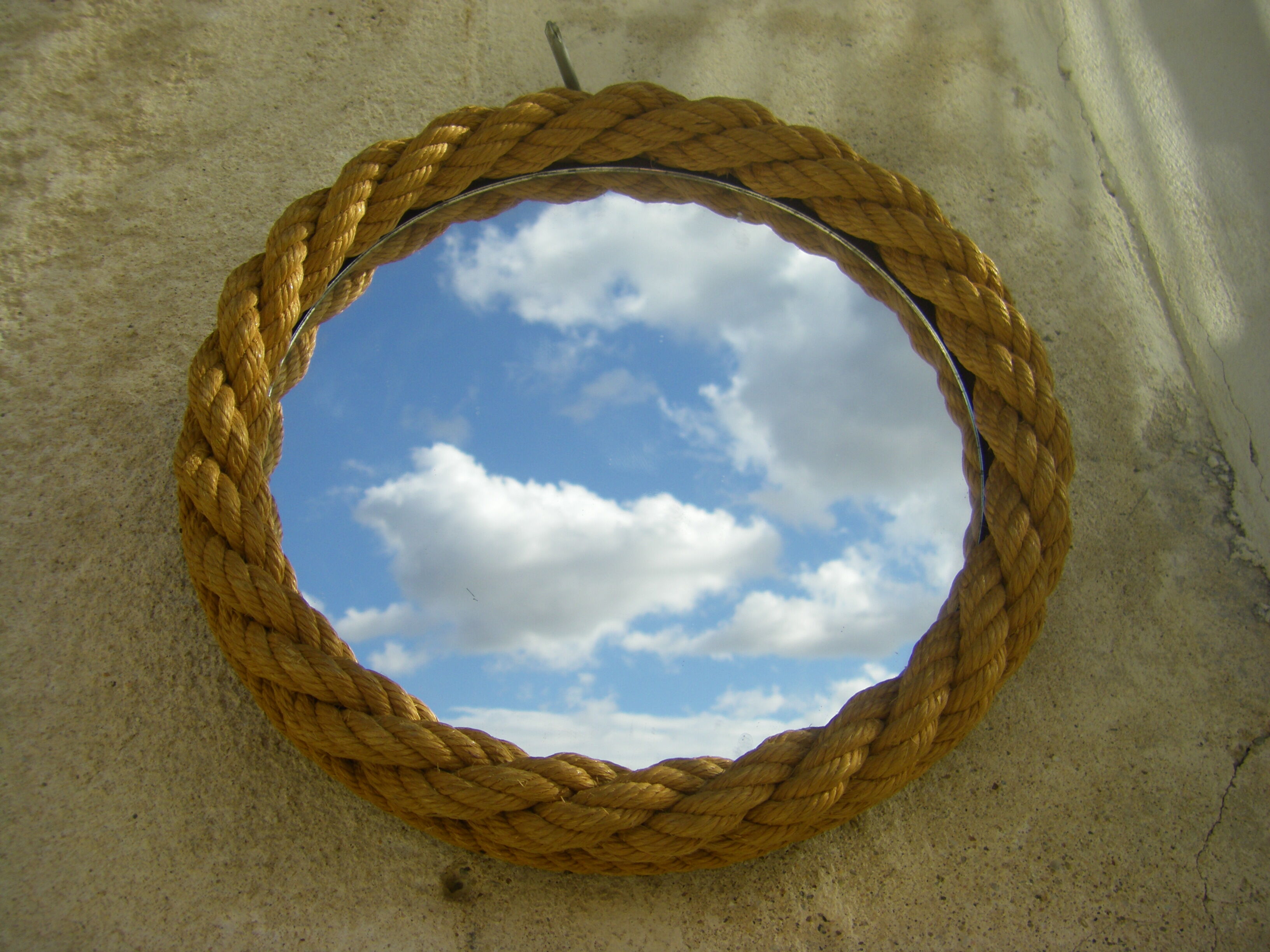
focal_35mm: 38
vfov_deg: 37.7
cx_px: 635
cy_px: 476
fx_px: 1394
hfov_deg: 49.0
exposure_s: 1/250
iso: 64
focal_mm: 6.3
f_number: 7
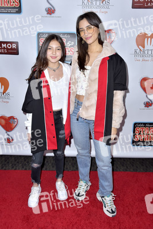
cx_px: 76
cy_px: 114
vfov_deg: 55.8
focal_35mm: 34
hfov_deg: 38.9
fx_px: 217
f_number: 7.1
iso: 320
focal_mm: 34
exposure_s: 1/250
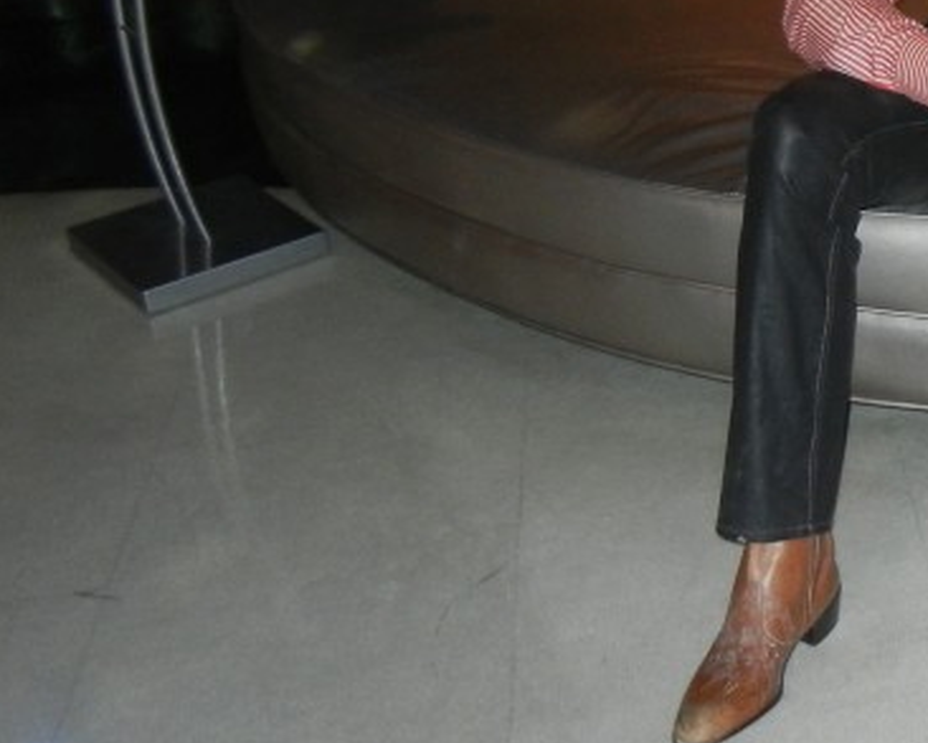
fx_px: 2253
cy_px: 13
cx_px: 1149
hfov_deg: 21.4
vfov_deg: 18.3
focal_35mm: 82
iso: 400
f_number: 3.5
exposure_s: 1/30
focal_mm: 5.4
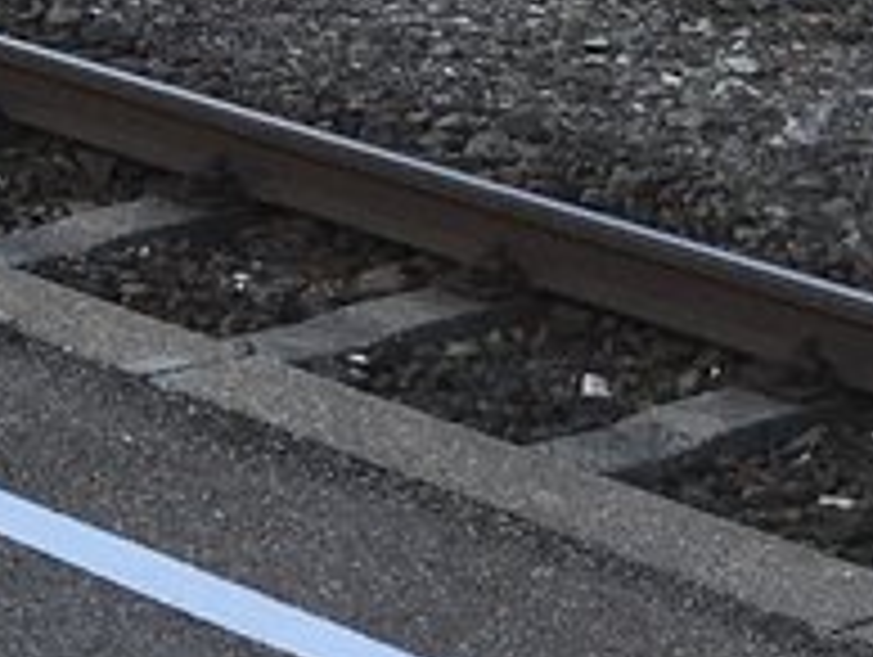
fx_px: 4520
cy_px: -468
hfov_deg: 9.4
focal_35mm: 179
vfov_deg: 8.1
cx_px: -1467
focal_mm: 4.15
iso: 25
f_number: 2.2
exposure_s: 1/680
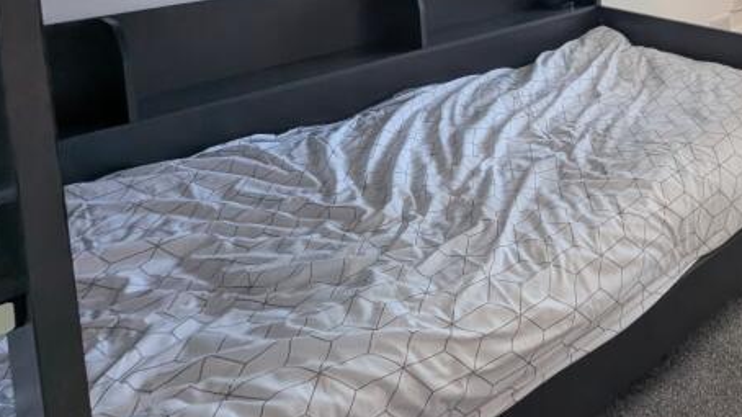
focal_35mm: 32
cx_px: 696
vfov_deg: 30.7
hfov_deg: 52.0
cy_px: -89
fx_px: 629
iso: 41
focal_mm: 1.95
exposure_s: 1/44.1
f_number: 2.2
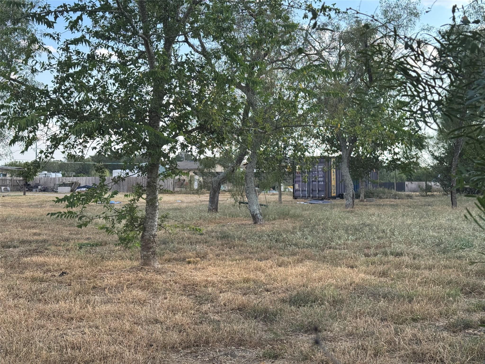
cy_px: 182
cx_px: 242
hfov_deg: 39.7
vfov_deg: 30.3
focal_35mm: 48
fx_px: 673
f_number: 1.78
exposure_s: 1/888
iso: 64
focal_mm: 6.76
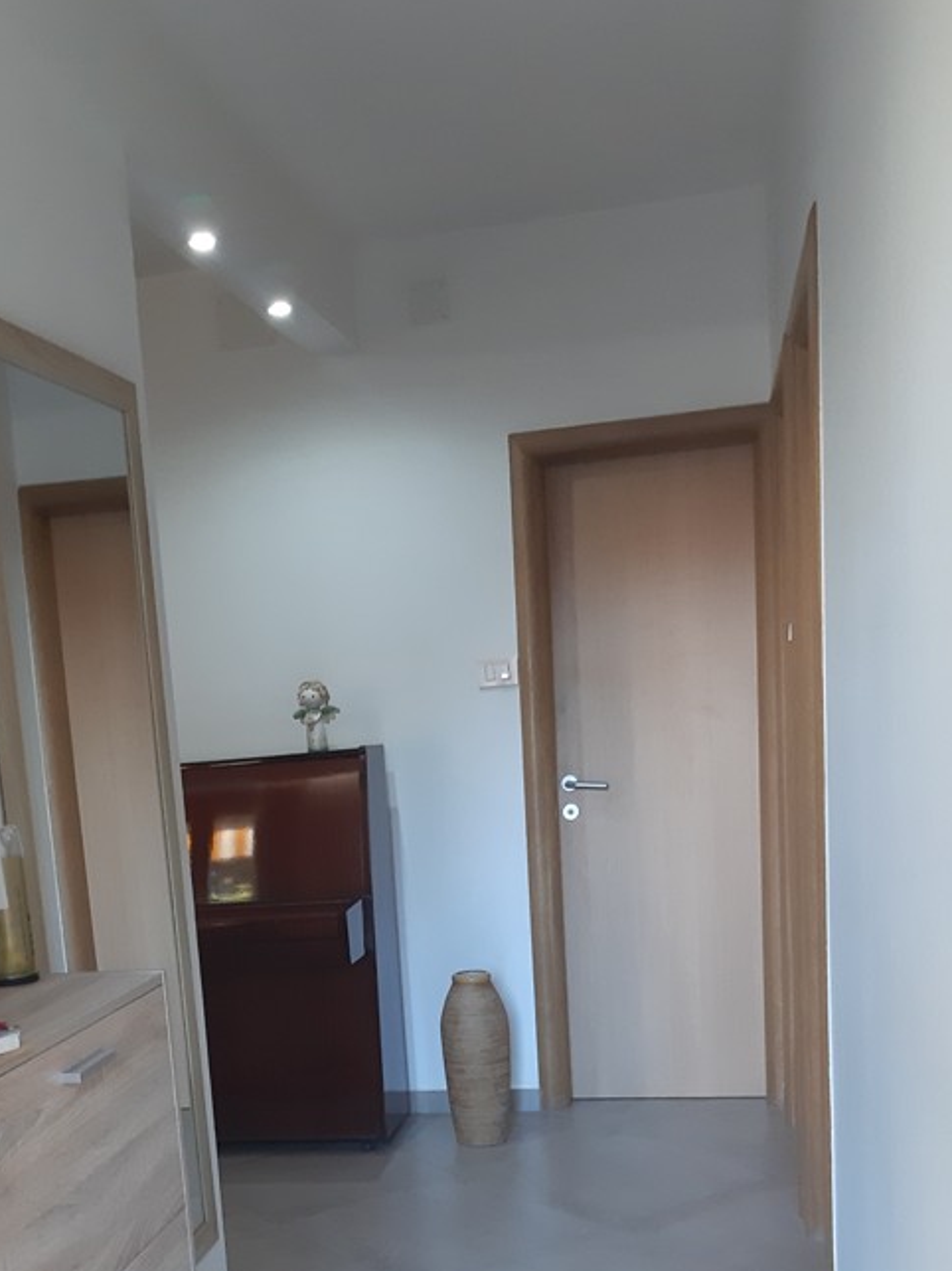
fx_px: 1577
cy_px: 984
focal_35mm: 43
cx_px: 338
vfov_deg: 42.2
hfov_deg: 33.4
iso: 250
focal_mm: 3.93
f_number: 1.7
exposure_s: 1/50
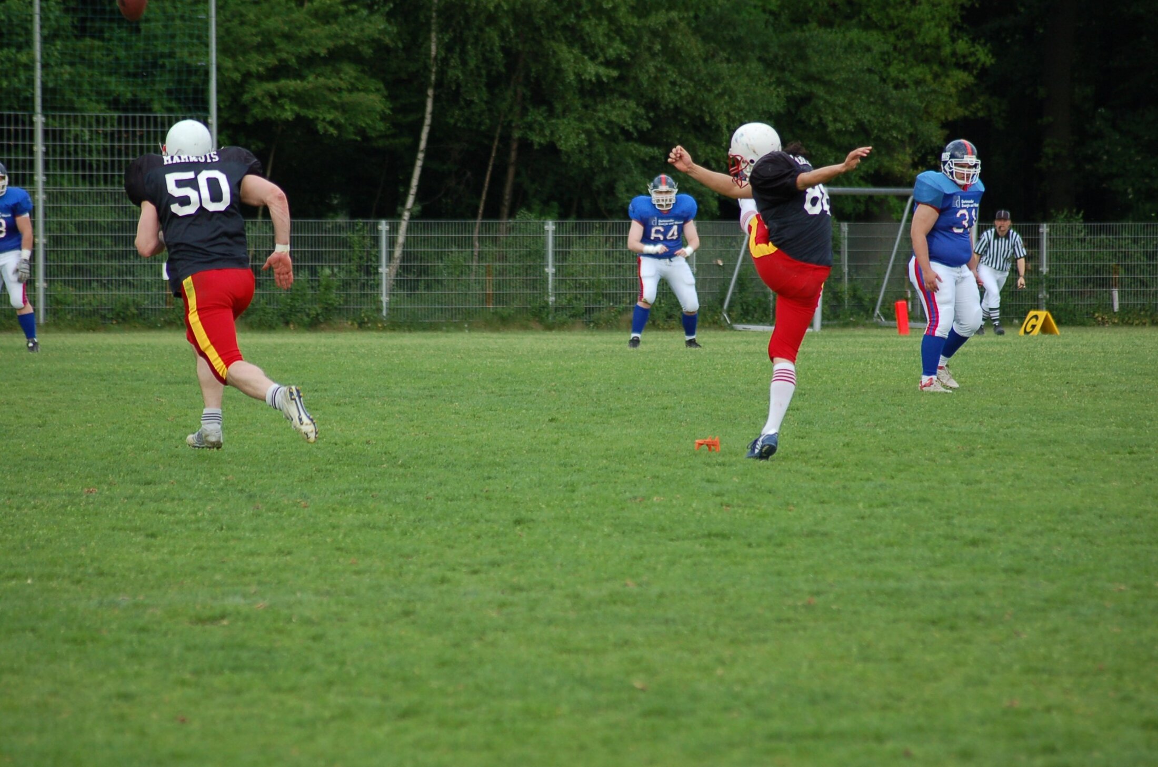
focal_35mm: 255
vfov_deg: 5.4
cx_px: 579
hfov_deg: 8.1
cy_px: 384
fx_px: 8187
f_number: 4.8
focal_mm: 170
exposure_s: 1/1000
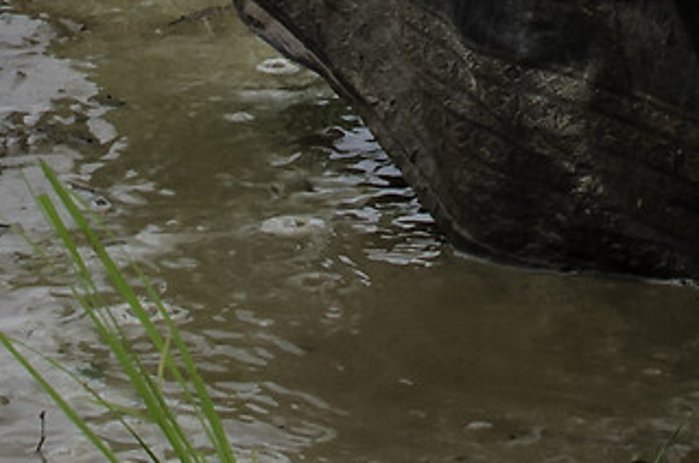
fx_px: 7630
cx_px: 581
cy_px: -844
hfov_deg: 5.2
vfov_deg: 3.4
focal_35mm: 394
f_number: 11
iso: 500
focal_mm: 35
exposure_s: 1/500
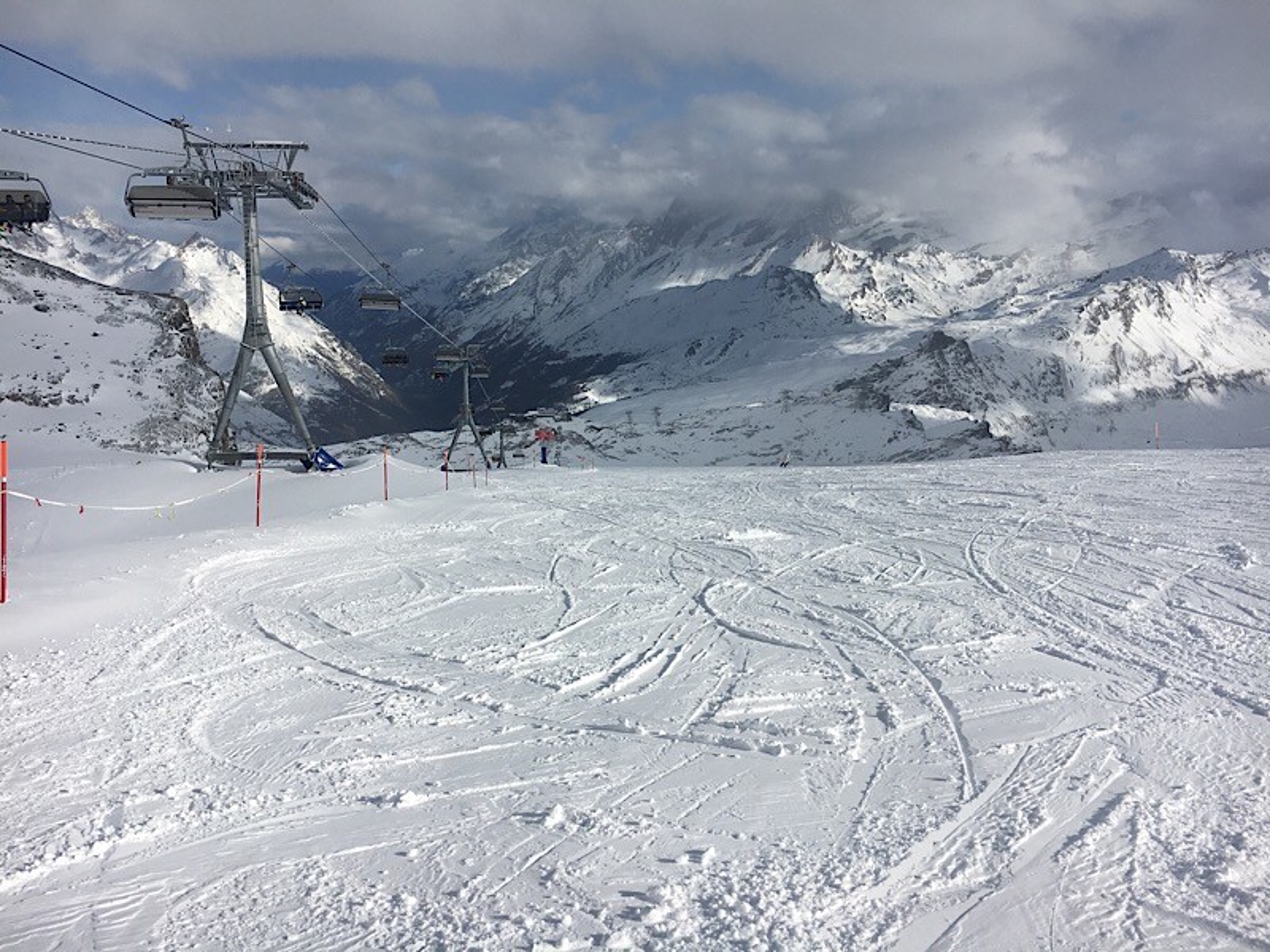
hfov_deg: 61.7
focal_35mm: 29
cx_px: 635
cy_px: 476
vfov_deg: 48.2
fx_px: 1064
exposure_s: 1/6410
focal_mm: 4.15
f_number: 2.2
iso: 25
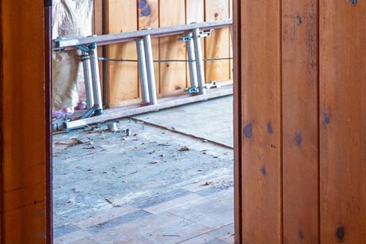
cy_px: -56
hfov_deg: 21.7
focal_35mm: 84
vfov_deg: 15.6
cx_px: 485
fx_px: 853
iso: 1000
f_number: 4
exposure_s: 1/25
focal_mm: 24
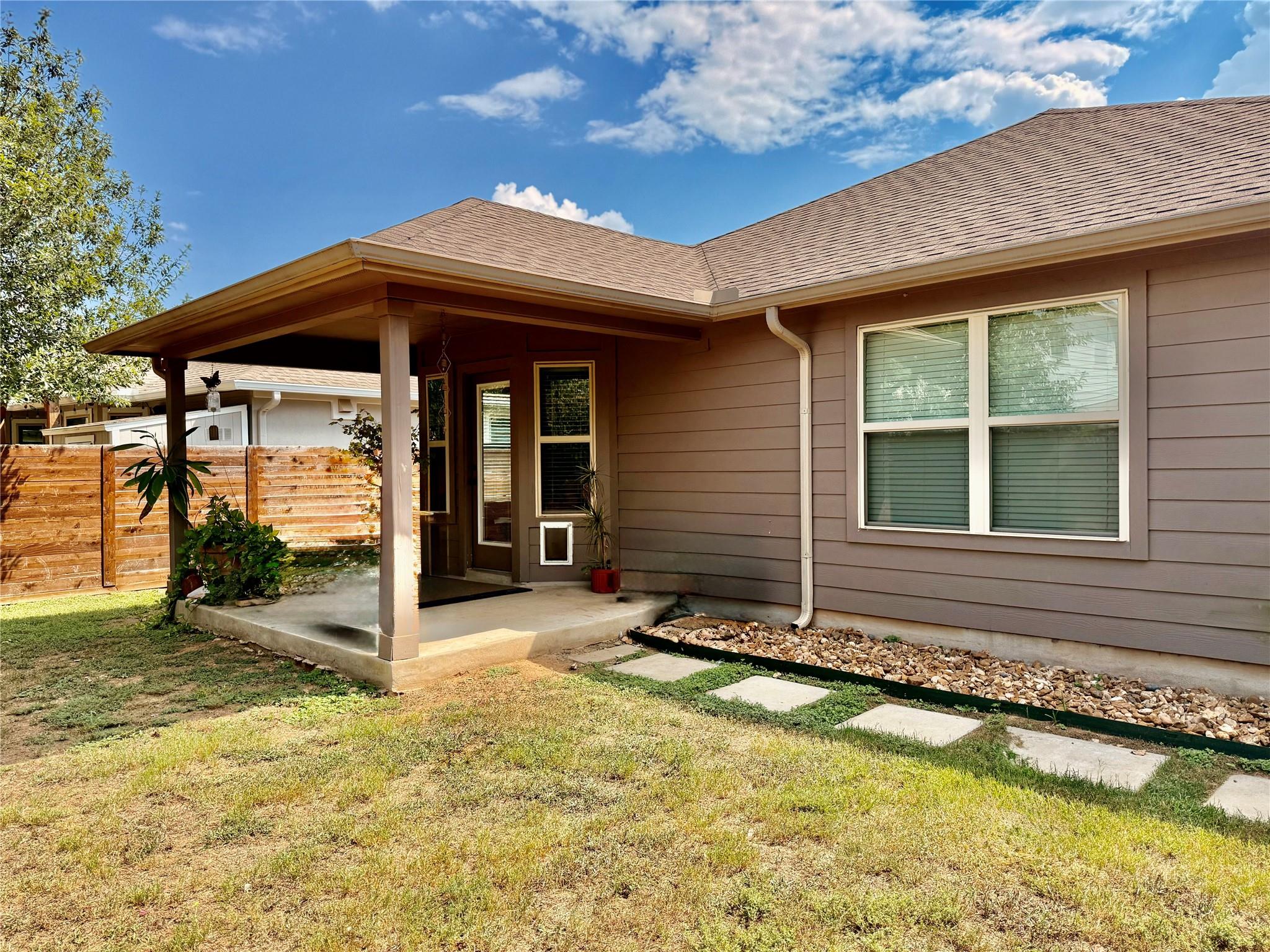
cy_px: 476
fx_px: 881
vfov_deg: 56.8
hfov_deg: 71.6
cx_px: 635
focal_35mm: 24
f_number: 1.78
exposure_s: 1/2907
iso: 100
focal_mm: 6.76
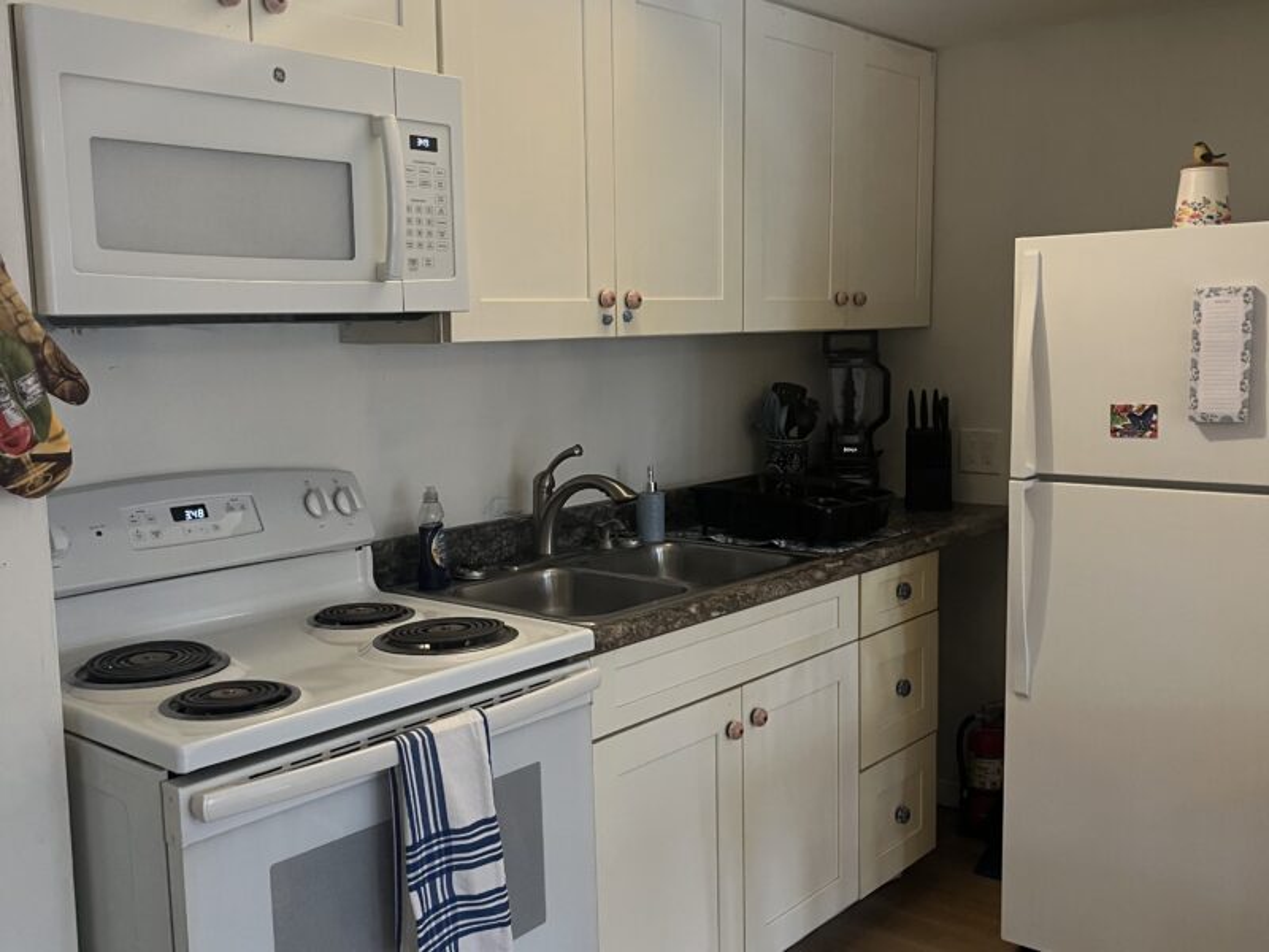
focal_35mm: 26
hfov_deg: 67.3
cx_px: 634
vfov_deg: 53.1
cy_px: 476
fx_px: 953
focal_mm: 5.1
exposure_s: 1/60
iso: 160
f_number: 1.6
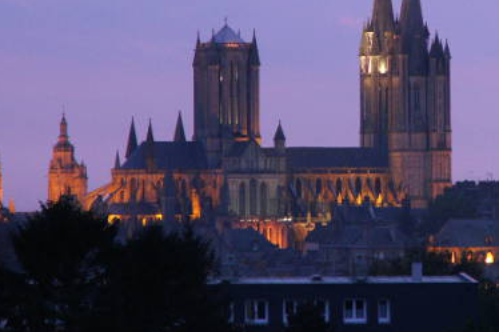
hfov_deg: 5.3
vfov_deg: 3.5
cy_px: 72
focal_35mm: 392
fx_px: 5431
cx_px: 394
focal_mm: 38.46
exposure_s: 1/2
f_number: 4
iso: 160
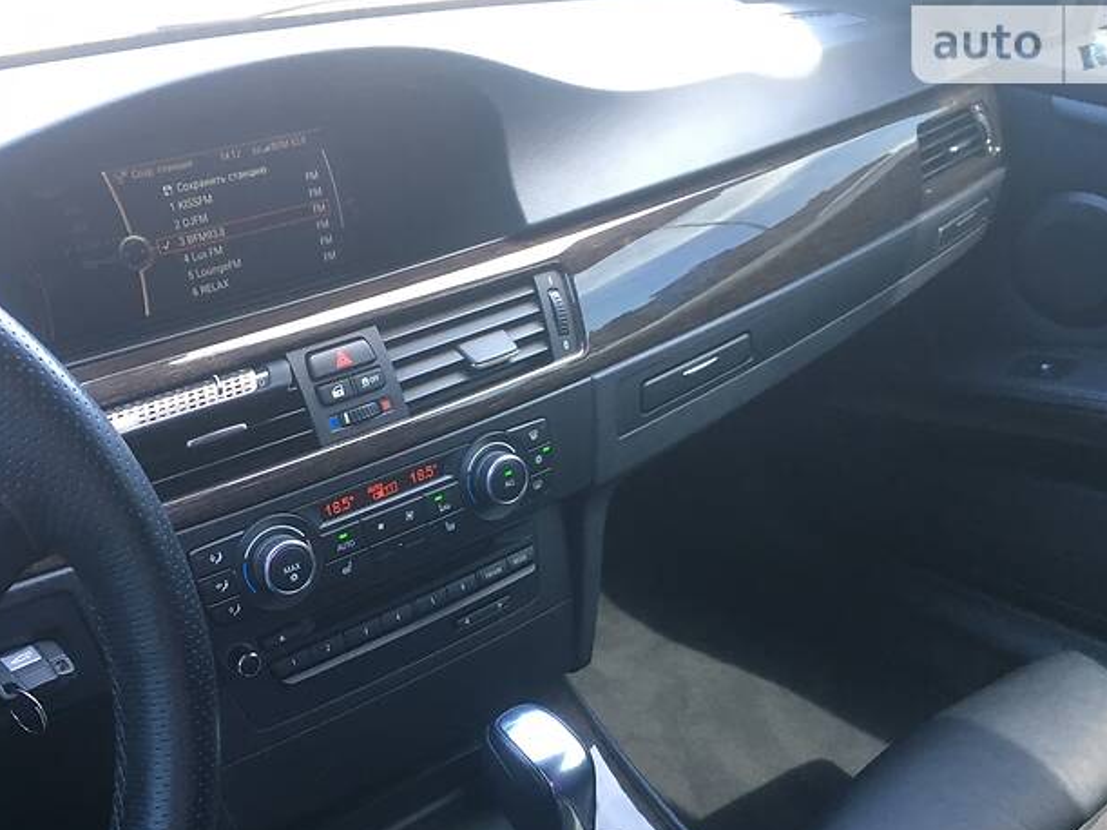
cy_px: 527
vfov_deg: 37.4
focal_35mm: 38
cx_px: 475
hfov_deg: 48.8
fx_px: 1215
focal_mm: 4.2
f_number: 2.2
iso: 50
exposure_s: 1/33
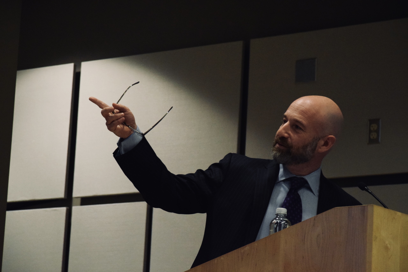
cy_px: 136
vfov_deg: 9.6
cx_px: 204
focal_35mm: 142
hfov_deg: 14.4
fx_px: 1615
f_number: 5.6
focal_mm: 95
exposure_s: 1/125
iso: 5000
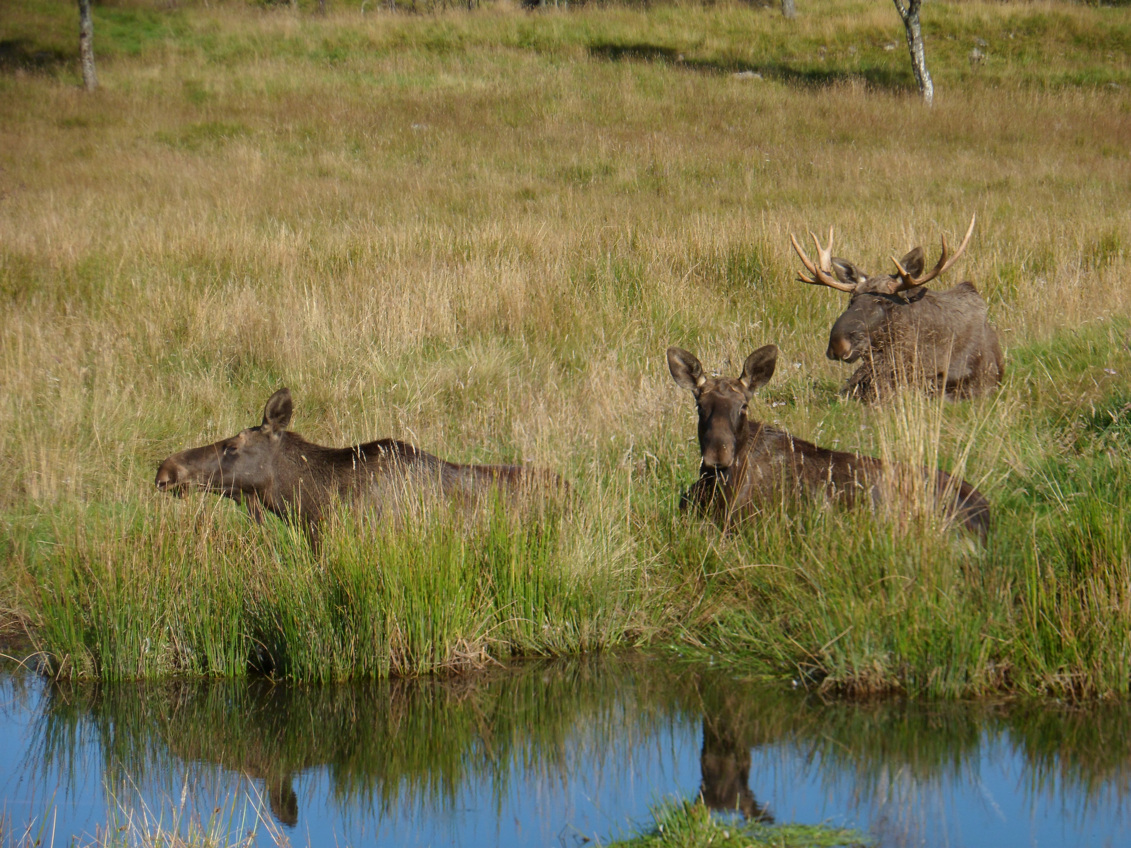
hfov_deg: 12.2
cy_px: 424
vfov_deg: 9.2
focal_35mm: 162
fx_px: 5293
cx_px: 566
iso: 80
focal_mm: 28.7
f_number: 5.5
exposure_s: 1/350
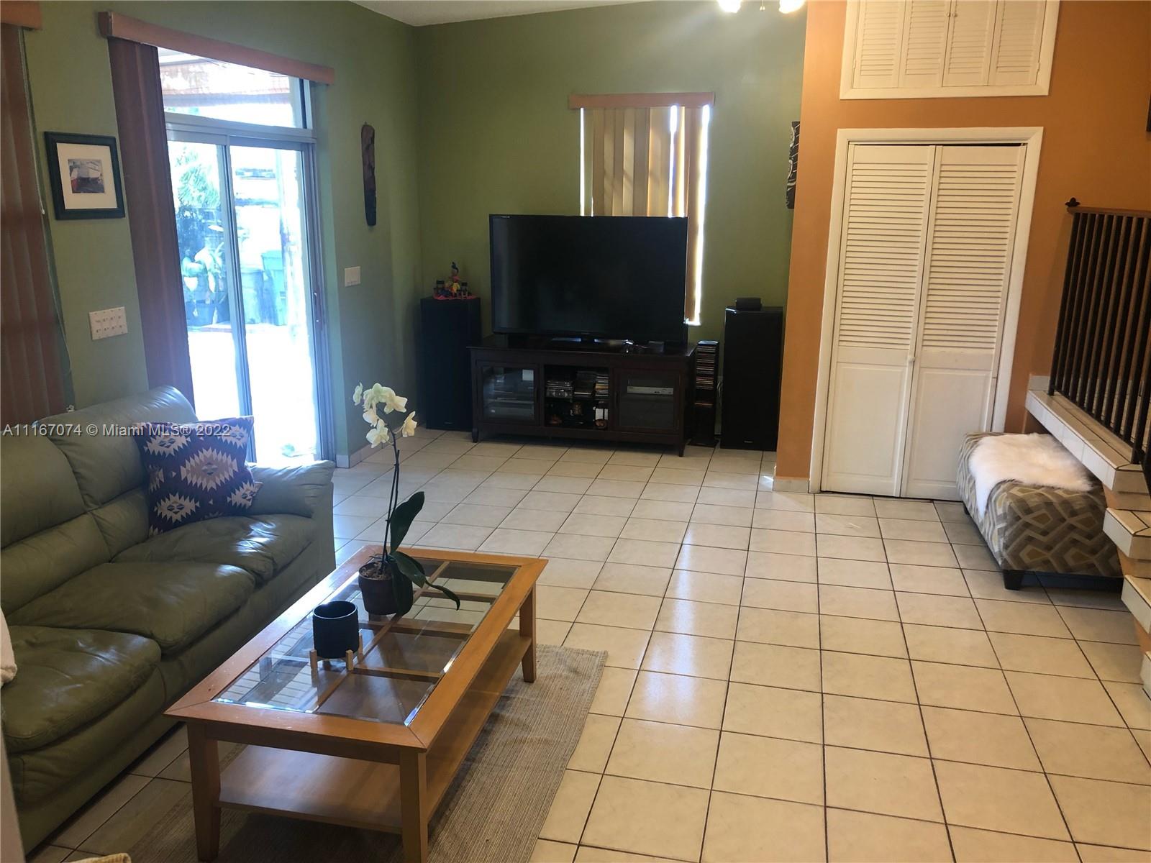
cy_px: 432
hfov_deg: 63.4
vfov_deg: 49.7
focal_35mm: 28
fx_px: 931
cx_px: 576
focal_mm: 4
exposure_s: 1/20
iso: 40
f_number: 1.8
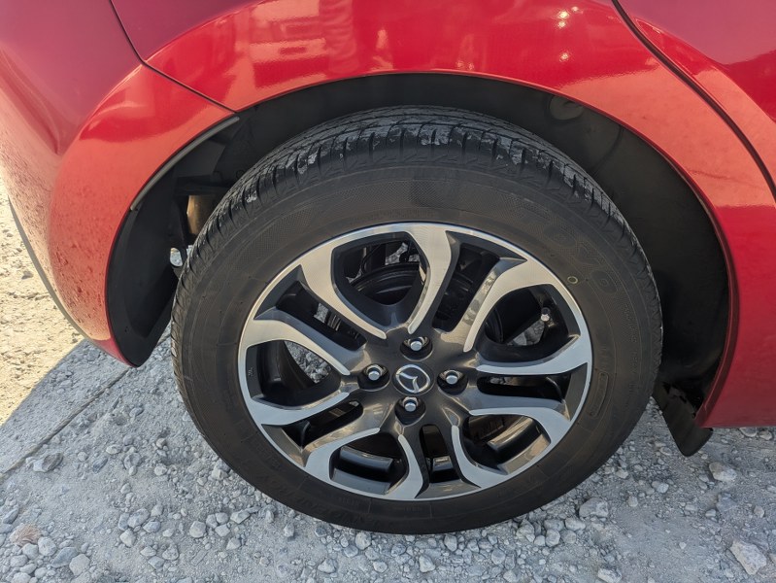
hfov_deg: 69.4
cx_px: 388
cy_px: 292
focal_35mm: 25
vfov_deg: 54.9
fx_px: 561
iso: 44
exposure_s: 1/1076
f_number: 1.89
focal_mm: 5.43
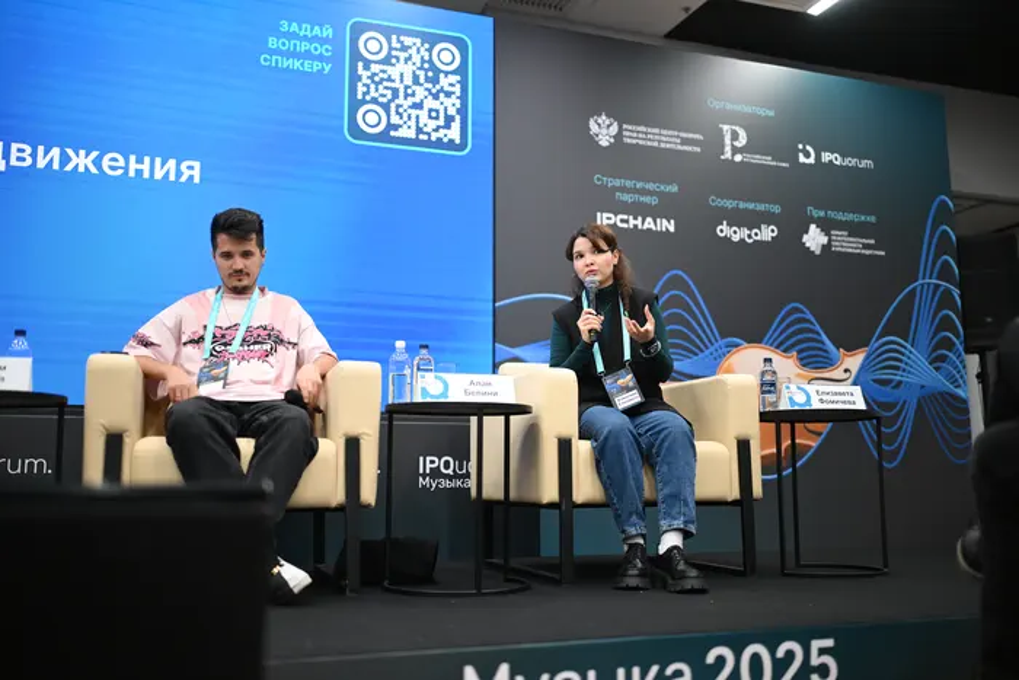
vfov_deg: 37.9
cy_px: 340
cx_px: 510
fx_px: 991
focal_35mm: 35
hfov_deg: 54.4
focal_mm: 35
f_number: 1.2
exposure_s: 1/250
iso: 320
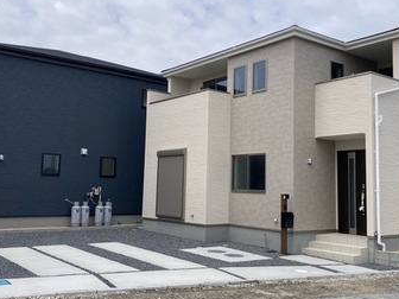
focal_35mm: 40
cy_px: 140
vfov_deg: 35.9
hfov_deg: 46.7
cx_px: 222
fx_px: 461
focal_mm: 3.99
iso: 25
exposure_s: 1/3690
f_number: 1.8
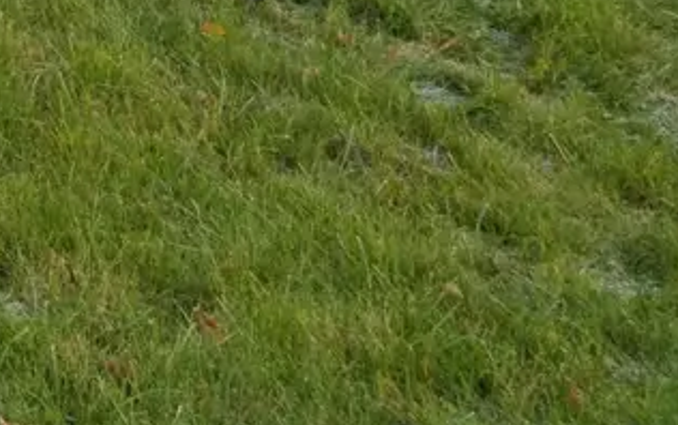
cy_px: -773
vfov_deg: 8.7
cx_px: -1277
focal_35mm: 130
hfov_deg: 11.1
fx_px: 2404
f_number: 8
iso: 200
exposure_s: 1/125
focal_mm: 14
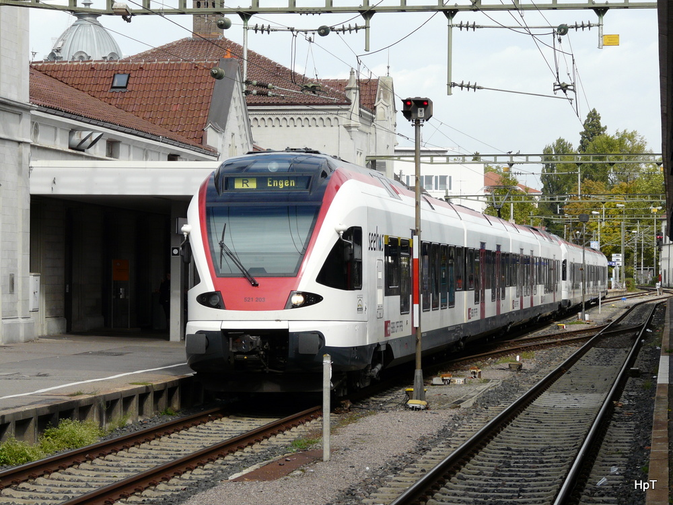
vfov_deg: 12.7
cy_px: 252
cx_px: 336
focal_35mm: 117
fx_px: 2275
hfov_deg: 16.8
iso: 100
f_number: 5
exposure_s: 1/250
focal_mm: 19.2
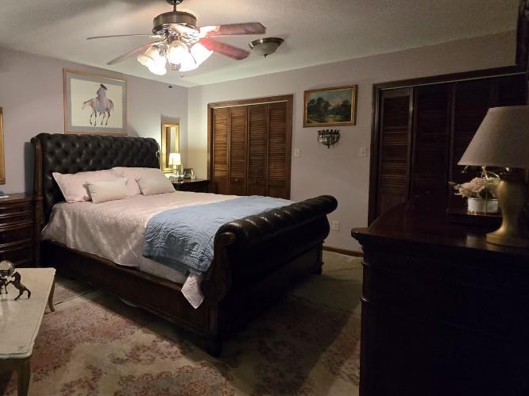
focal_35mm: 20
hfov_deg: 75.3
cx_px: 126
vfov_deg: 65.6
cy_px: 167
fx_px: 306
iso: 1000
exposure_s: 1/60
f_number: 2.2
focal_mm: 2.2
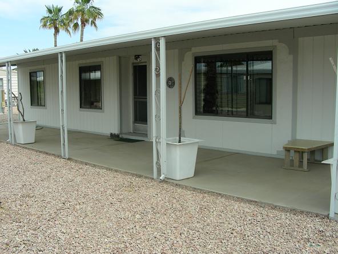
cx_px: 169
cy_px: 127
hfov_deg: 49.0
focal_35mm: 38
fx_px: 371
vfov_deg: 37.7
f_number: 4
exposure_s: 1/468
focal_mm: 6.3
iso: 50
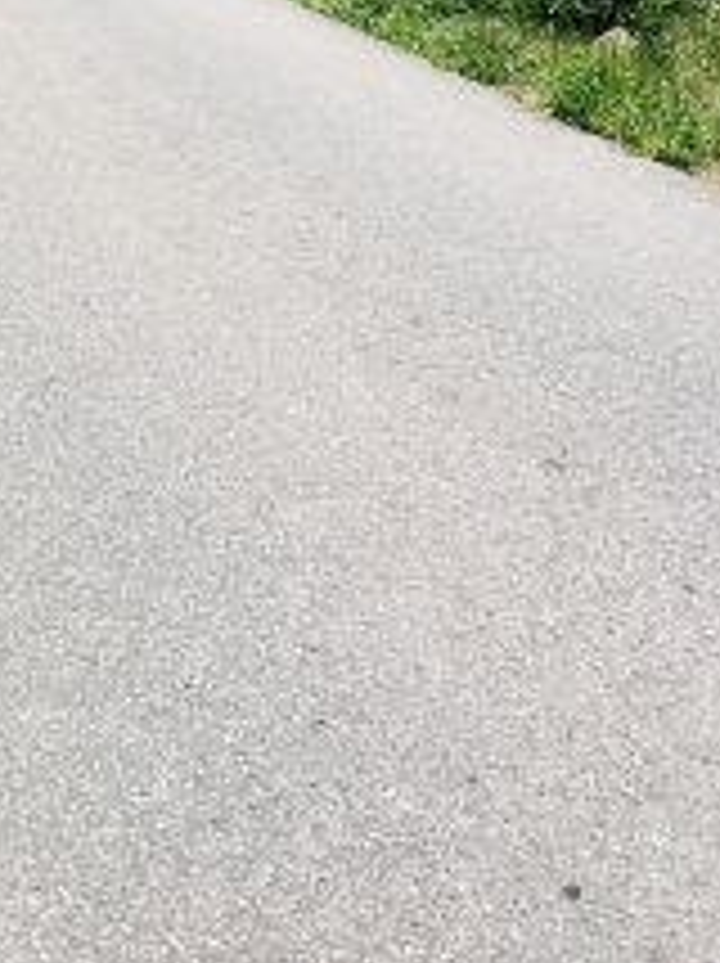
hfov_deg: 16.6
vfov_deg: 20.8
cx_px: -263
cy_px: -396
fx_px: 2306
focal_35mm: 83
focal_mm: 4.15
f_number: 2.2
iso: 25
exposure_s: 1/1304
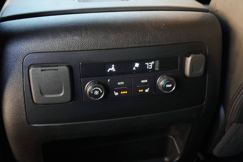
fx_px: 263
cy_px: 81
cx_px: 122
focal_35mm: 39
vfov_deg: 34.2
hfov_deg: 49.6
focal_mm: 26
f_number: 4.5
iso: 800
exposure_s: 1/40
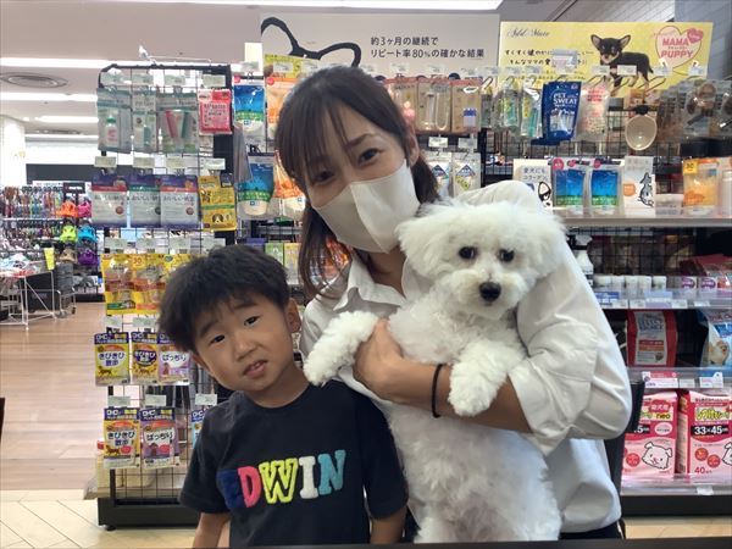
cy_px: 274
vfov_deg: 45.4
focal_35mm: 31
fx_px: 656
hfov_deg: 58.4
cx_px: 366
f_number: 2.4
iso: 80
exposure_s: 1/60
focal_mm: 3.3
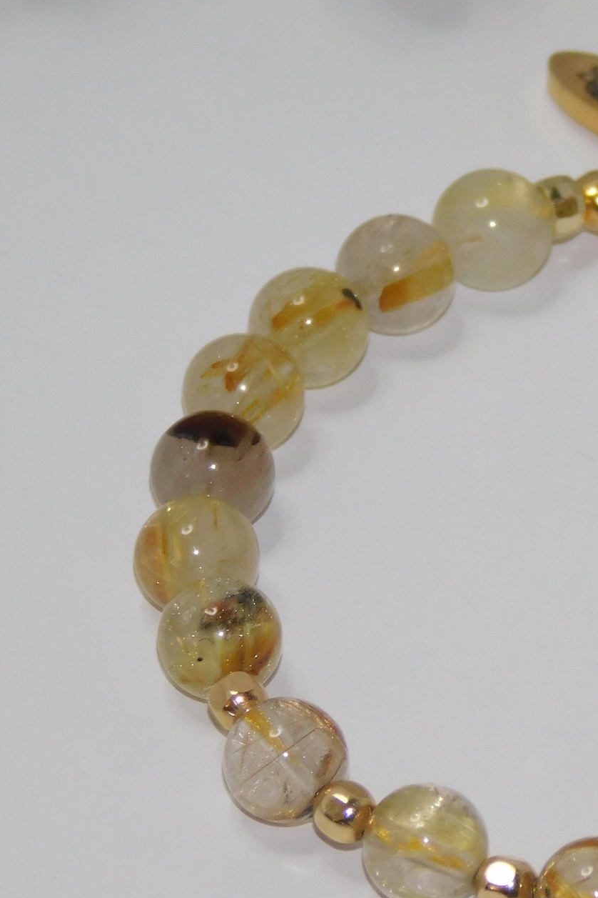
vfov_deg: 4.3
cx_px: 754
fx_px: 11959
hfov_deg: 2.9
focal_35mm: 480
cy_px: 529
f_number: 5.6
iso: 200
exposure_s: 1/60
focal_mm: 41.3
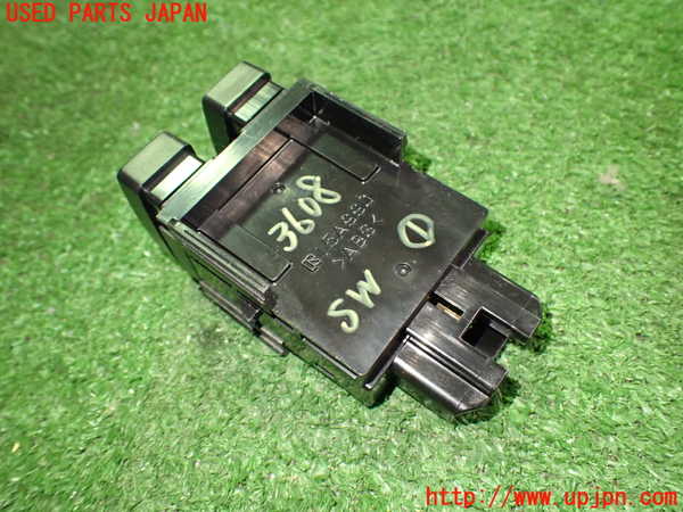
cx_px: 342
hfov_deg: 60.0
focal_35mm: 30
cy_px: 256
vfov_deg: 46.8
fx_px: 592
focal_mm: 5.4
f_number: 2.3
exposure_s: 1/50
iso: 800
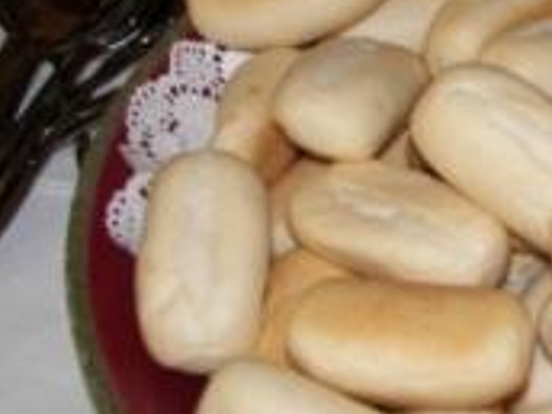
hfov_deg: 19.2
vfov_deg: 14.9
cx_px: 558
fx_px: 1579
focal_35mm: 99
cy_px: 160
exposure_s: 1/30
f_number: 2.8
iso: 100
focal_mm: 6.4
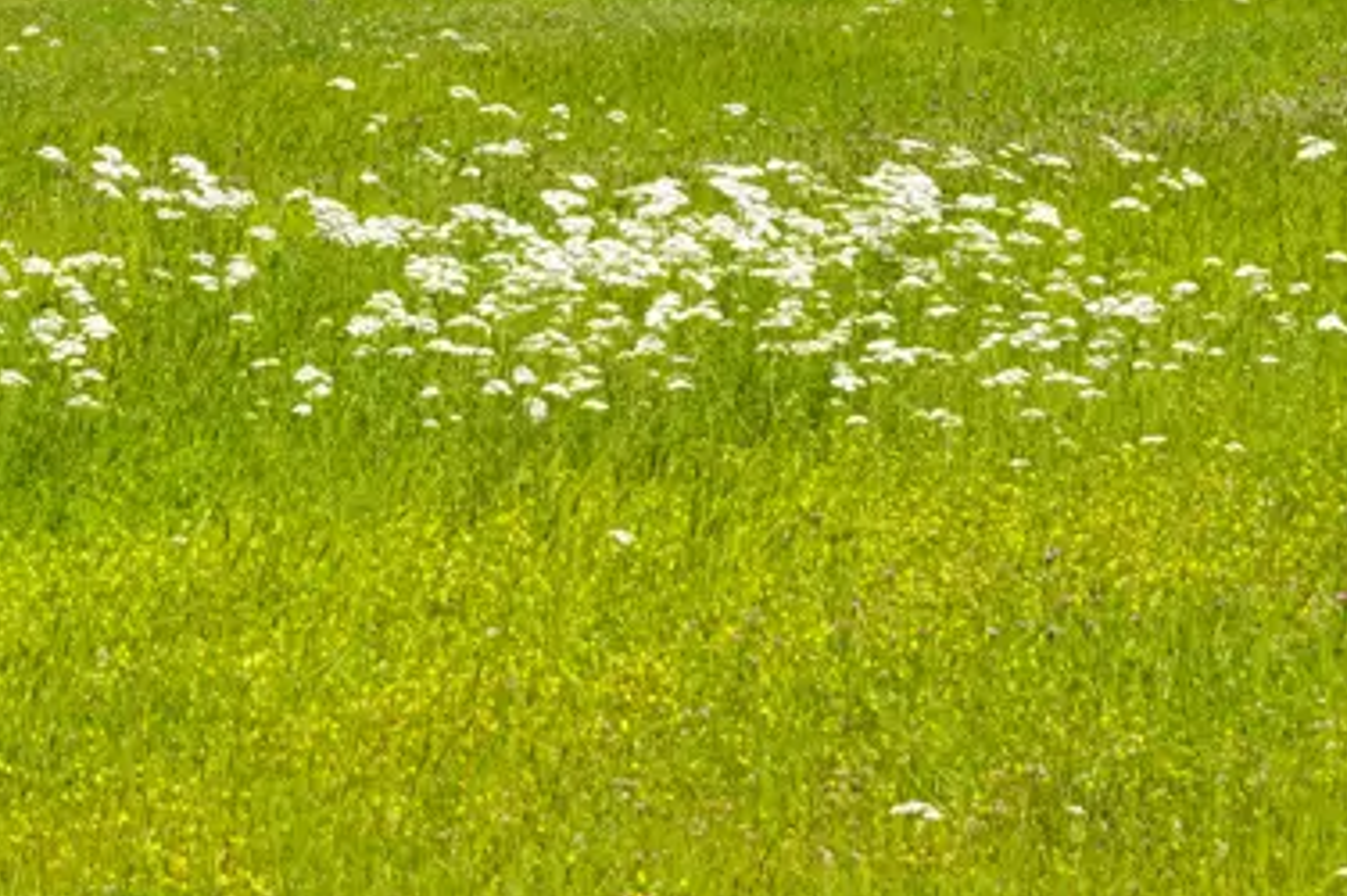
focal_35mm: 230
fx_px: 8598
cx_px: 50
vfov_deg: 5.9
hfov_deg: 8.9
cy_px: -355
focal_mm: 48
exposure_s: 1/160
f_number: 9
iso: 100
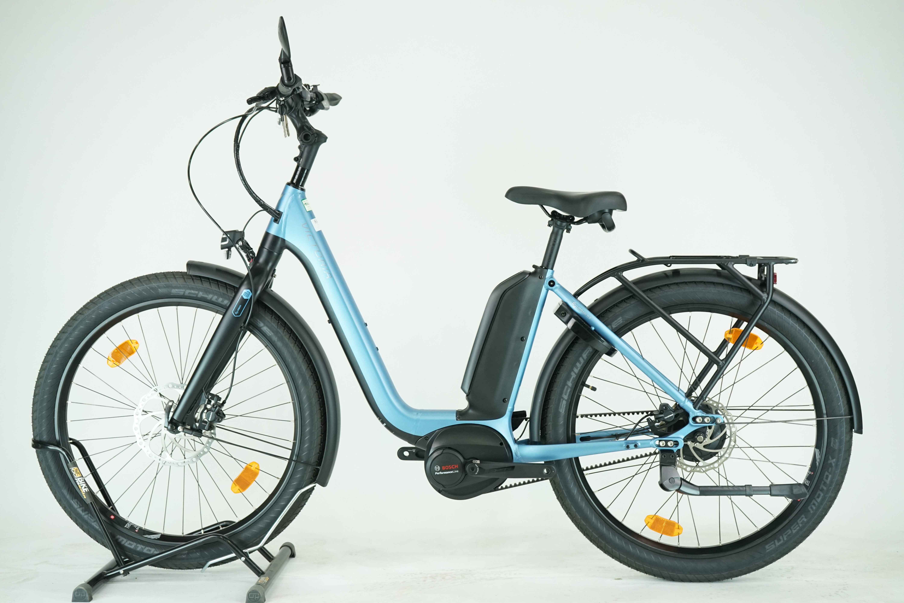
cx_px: 452
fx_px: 1205
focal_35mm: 48
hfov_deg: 41.1
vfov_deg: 28.1
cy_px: 302
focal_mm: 48
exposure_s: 1/200
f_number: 5.6
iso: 1600
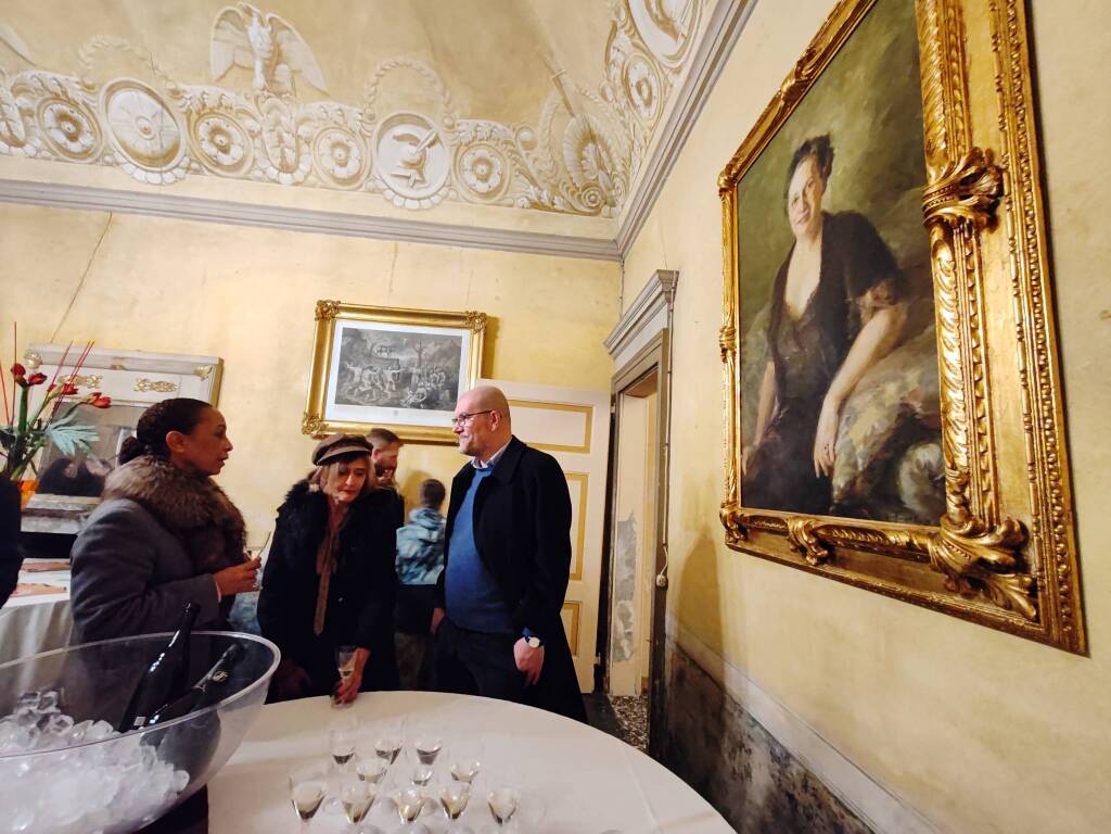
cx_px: 556
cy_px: 417
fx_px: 514
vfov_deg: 78.1
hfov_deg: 94.5
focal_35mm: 16
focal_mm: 1.96
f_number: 2.2
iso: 1000
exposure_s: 1/20
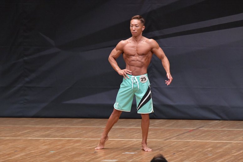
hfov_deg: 7.2
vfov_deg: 4.8
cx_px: 122
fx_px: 1923
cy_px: 81
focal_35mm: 285
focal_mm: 190
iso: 6400
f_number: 5.6
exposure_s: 1/400
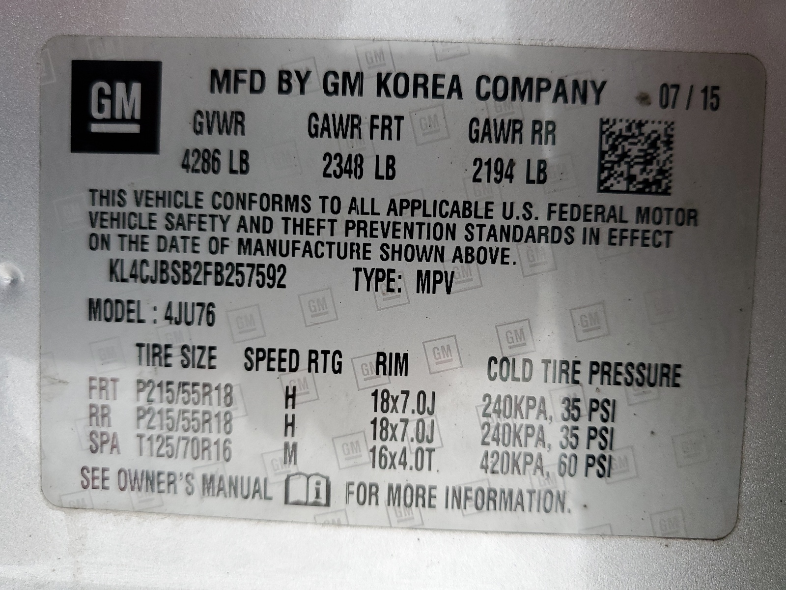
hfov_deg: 67.3
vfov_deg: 53.1
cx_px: 393
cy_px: 295
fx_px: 590
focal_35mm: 26
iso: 80
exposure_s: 1/120
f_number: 1.5
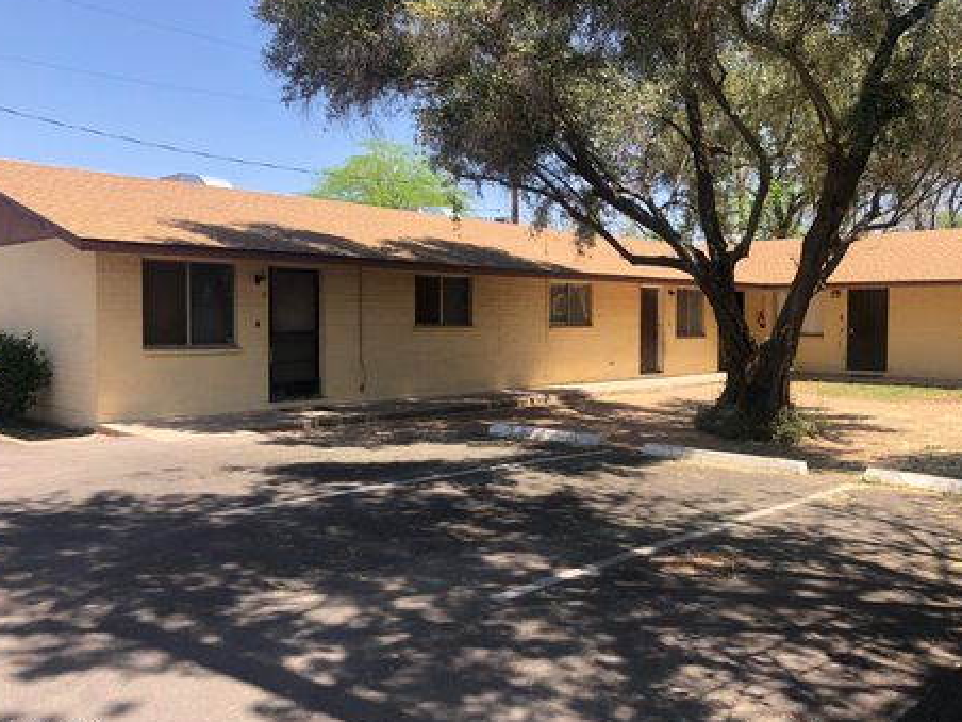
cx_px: 502
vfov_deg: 45.4
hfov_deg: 58.3
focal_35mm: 31
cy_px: 367
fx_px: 862
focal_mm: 4
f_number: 1.8
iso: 20
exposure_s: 1/972
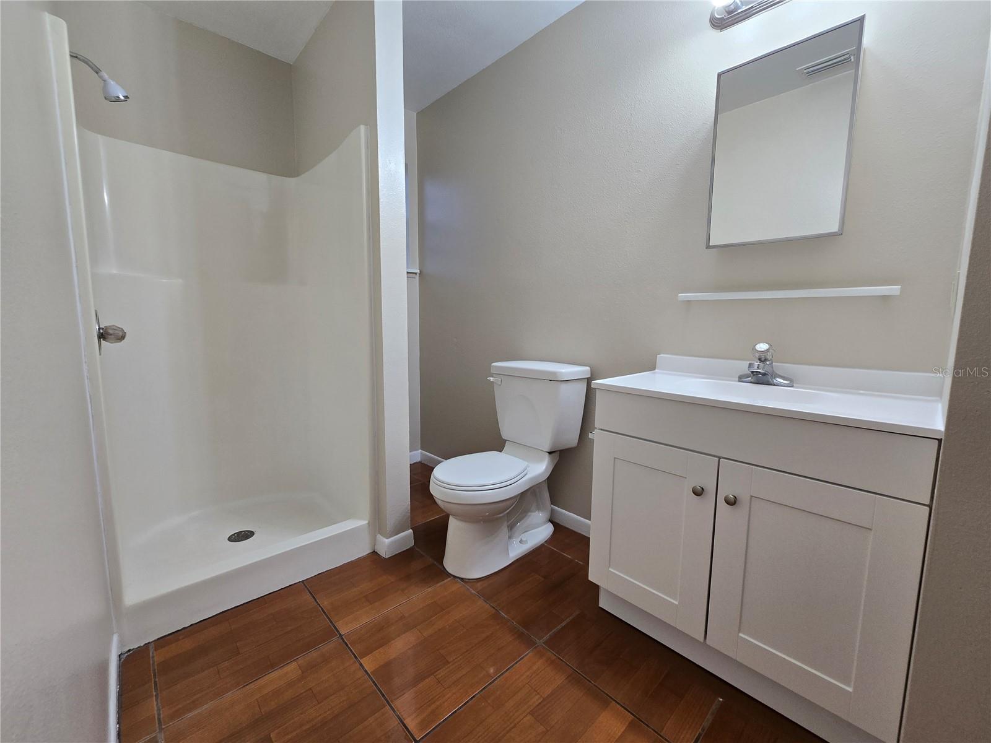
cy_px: 372
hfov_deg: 106.2
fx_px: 372
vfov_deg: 89.9
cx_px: 496
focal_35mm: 13
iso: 80
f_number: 2.2
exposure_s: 1/60
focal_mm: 2.2
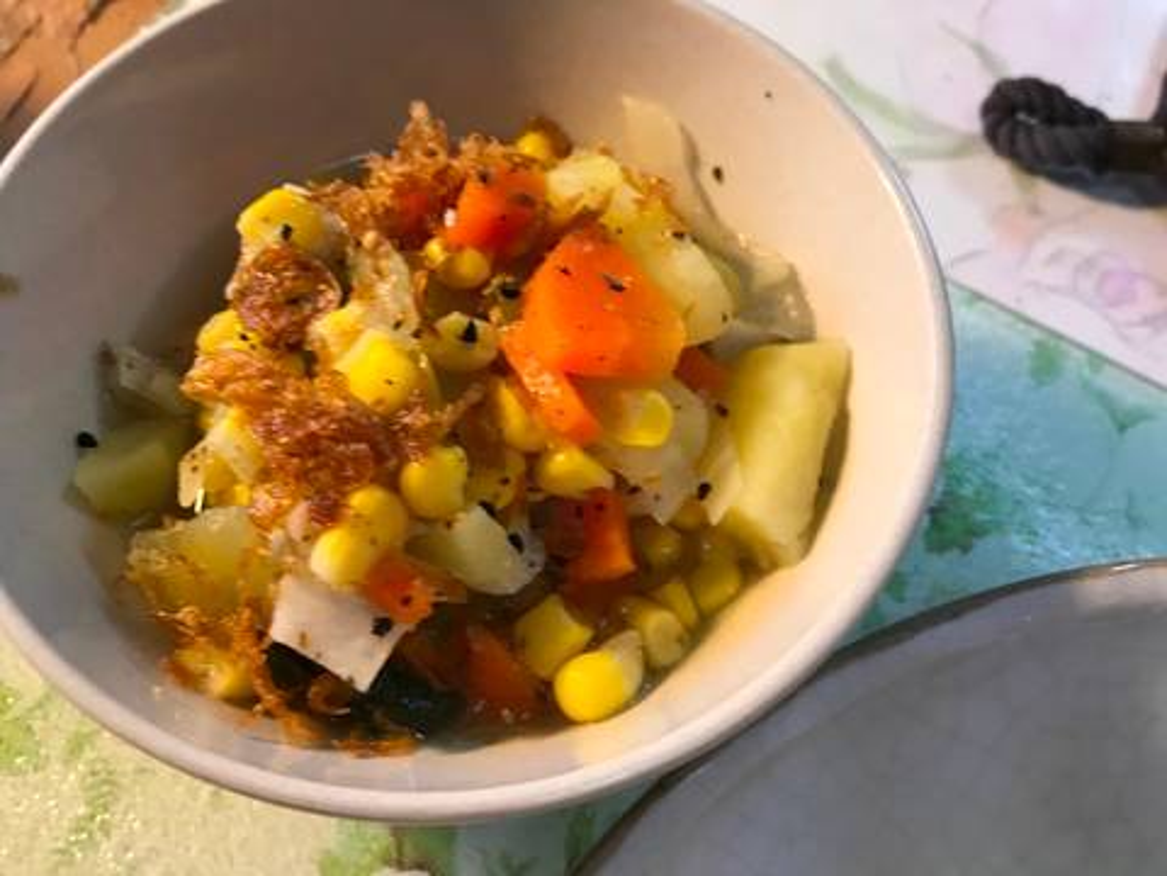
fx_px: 1281
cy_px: 438
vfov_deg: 37.7
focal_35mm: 38
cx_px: 584
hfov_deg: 49.0
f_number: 1.8
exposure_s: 1/20
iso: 32
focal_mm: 3.99
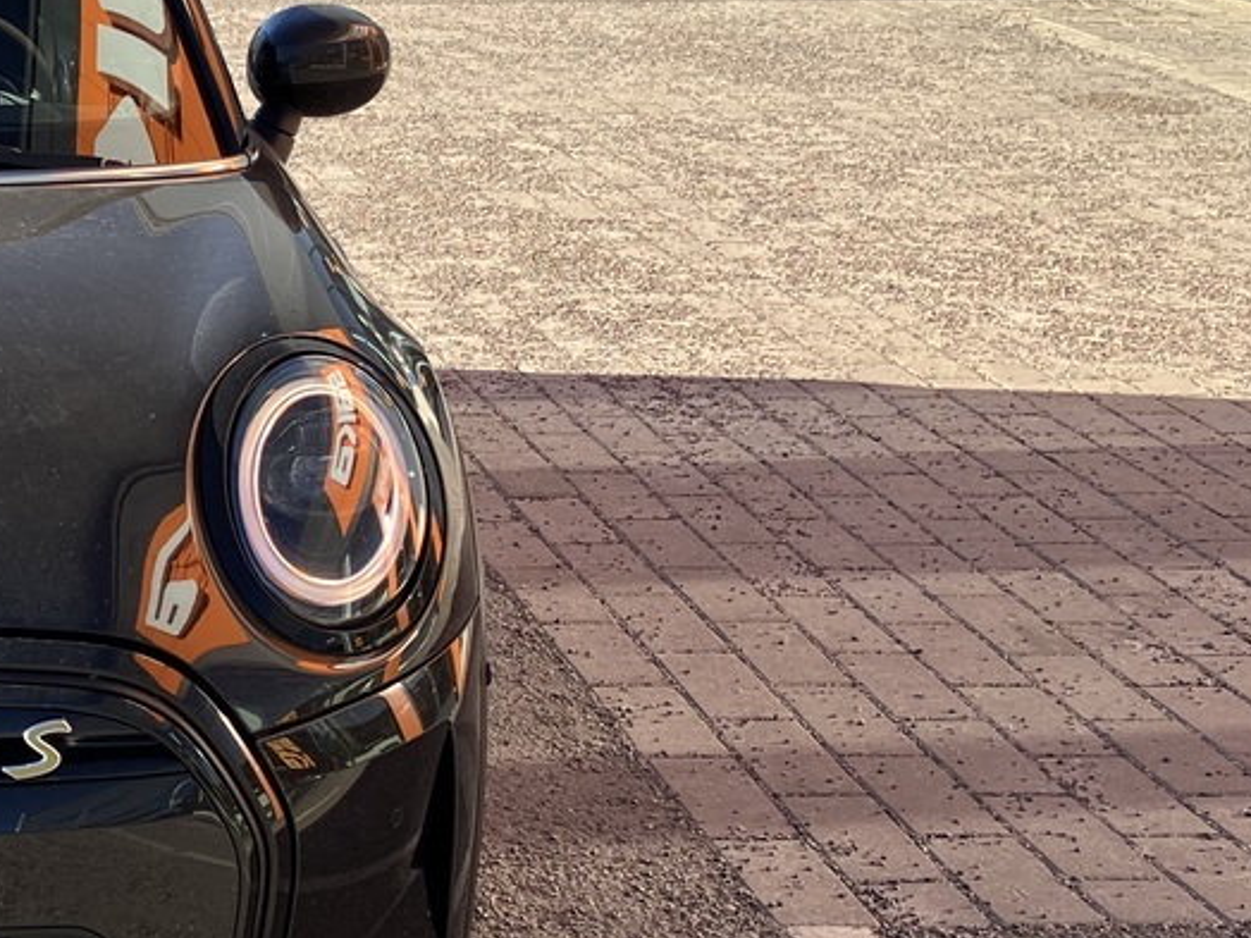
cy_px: 456
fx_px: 2783
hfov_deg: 23.0
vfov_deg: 19.1
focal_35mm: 77
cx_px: -303
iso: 25
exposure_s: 1/246
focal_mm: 3.99
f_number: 1.8
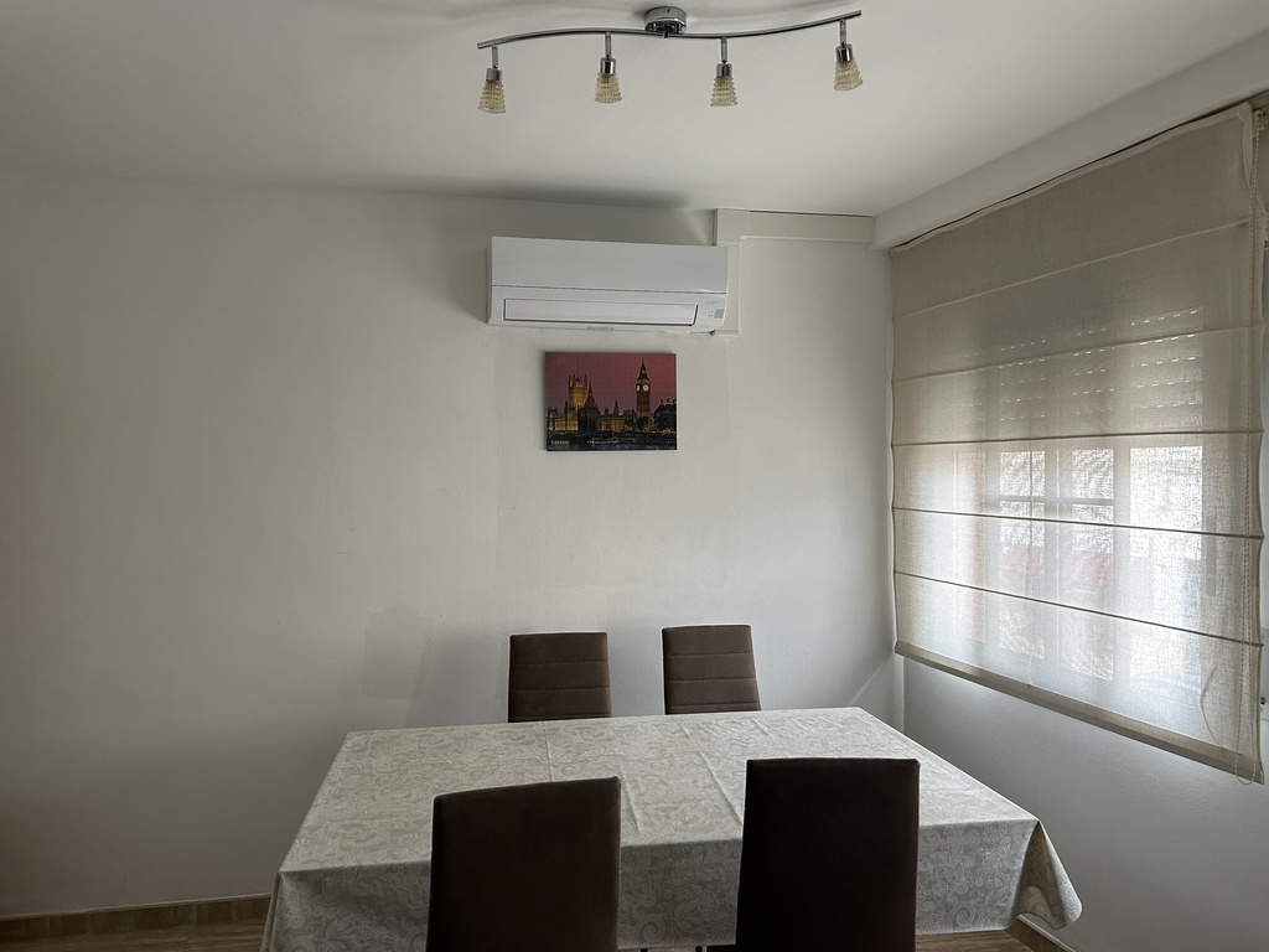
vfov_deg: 53.1
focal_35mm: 26
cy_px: 476
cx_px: 634
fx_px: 953
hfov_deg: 67.3
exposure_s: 1/121
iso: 125
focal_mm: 5.7
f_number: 1.5
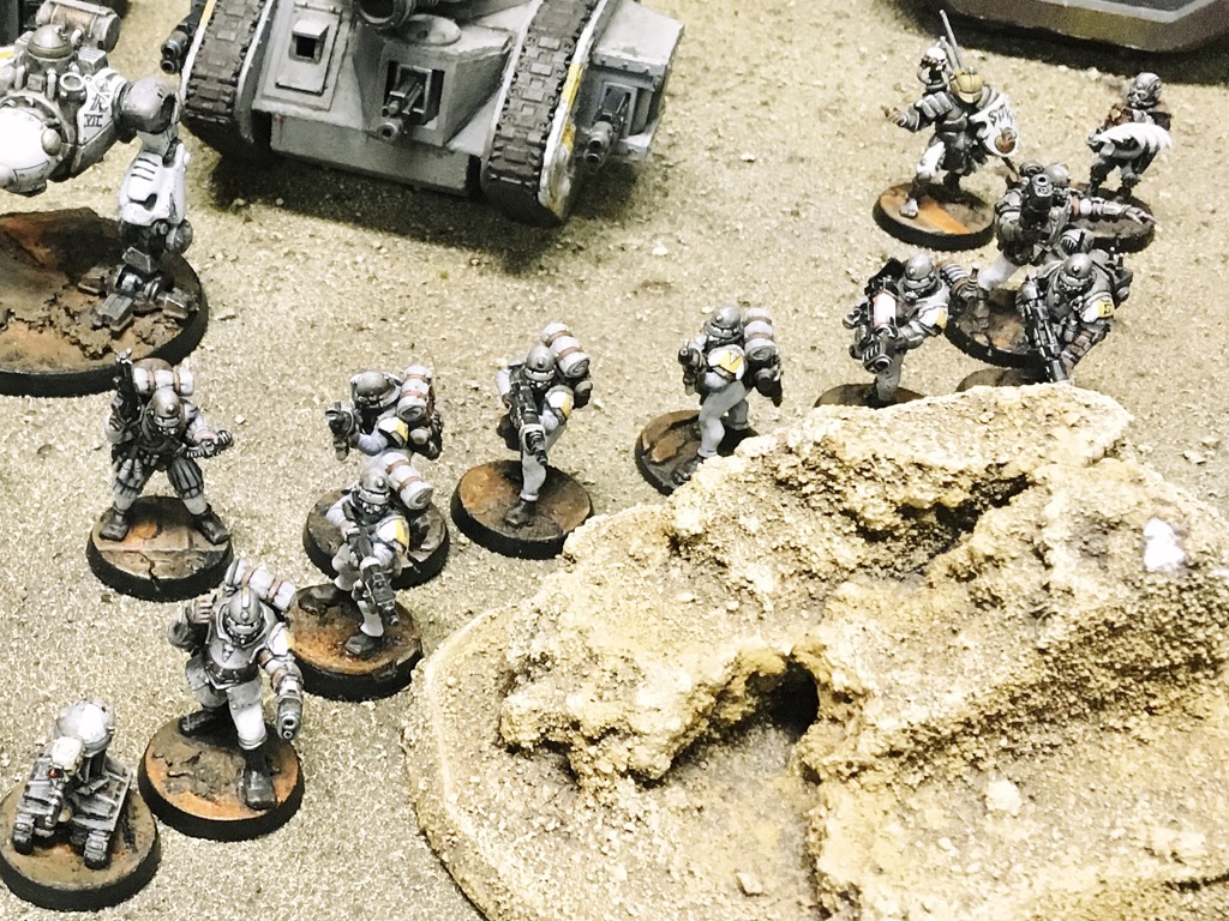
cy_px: 367
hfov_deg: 31.5
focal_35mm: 58
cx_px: 94
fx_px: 2059
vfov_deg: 25.2
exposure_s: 1/30
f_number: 2.2
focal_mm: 4.15
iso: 160
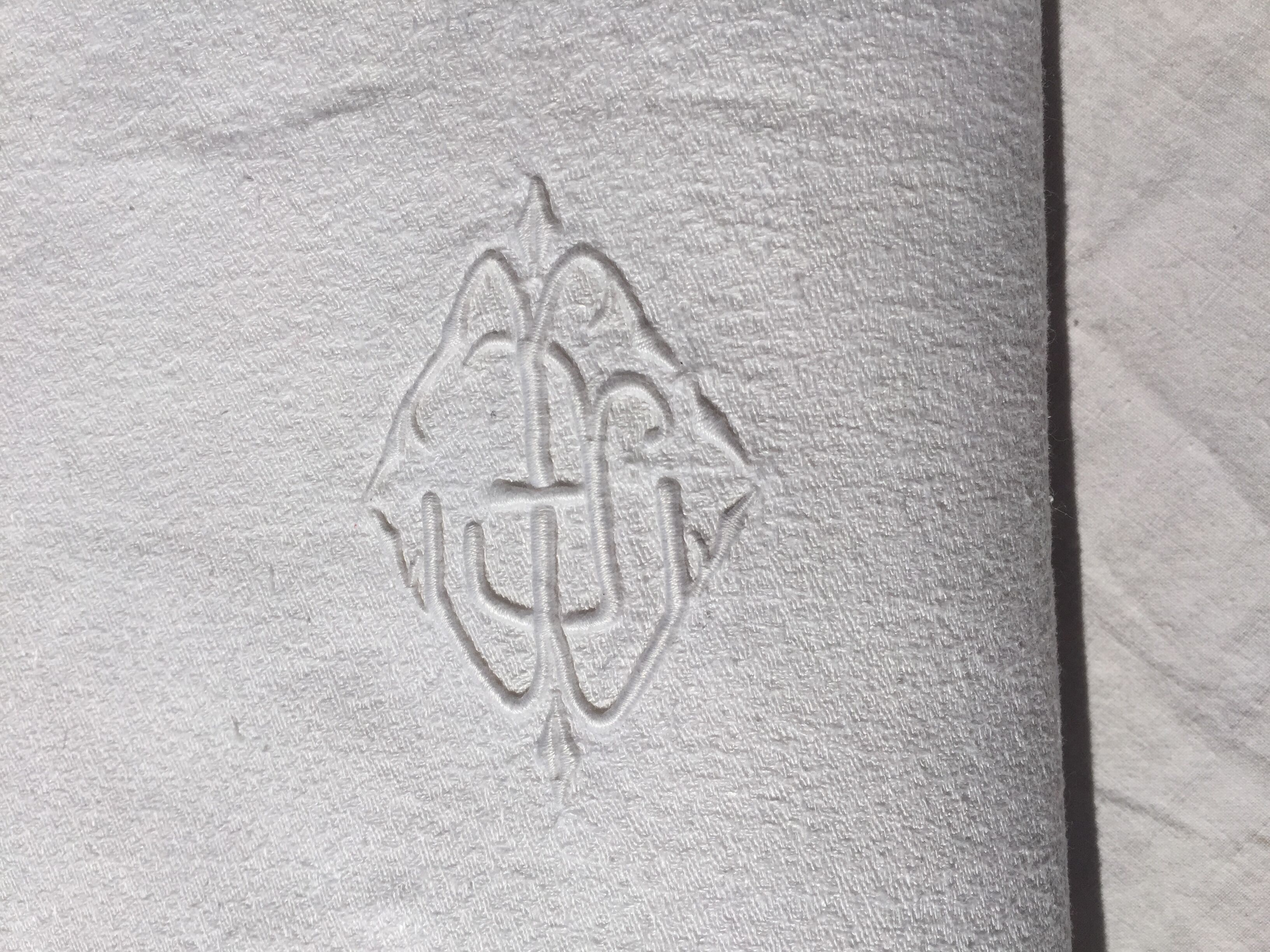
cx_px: 635
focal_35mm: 29
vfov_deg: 48.2
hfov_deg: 61.7
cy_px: 476
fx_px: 1064
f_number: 2.2
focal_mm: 4.15
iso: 32
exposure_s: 1/13333
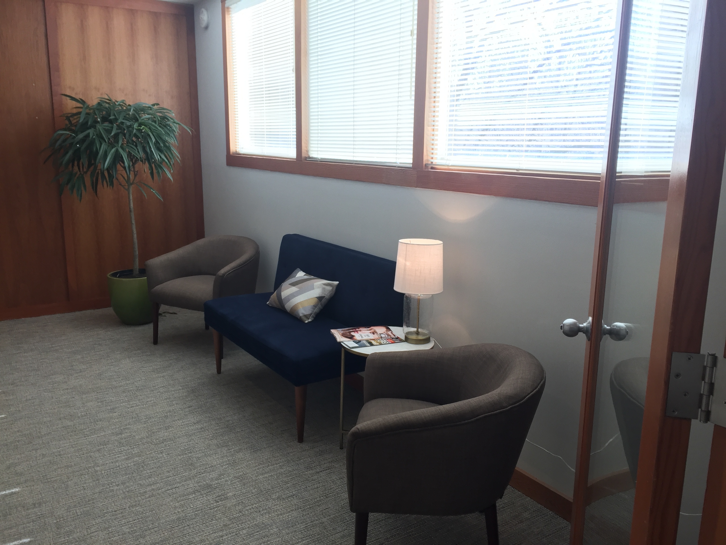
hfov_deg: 61.7
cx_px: 363
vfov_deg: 48.2
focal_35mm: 29
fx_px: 608
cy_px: 272
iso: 50
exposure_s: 1/120
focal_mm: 4.15
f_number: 2.2
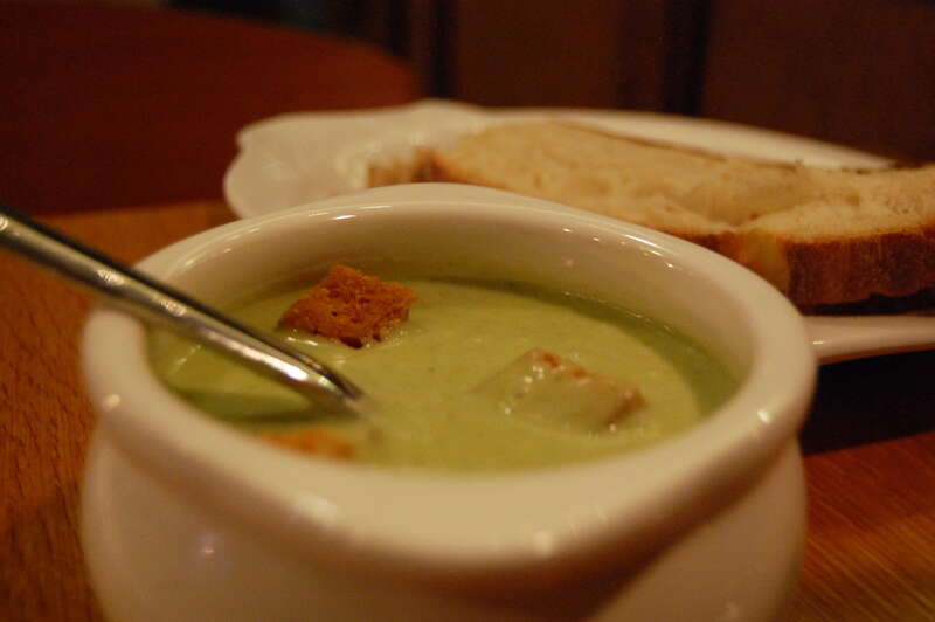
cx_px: 468
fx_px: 1207
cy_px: 311
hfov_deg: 42.4
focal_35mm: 46
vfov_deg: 28.9
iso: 1600
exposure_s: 1/6
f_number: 4.5
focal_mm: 31
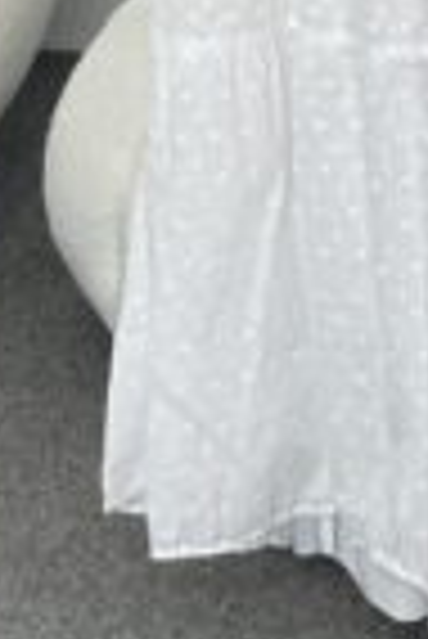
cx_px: 297
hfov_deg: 6.0
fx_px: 4056
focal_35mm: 228
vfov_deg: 8.7
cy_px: -495
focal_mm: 6
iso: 50
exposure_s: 1/100
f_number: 2
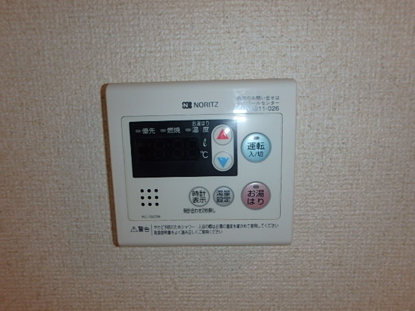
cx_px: 208
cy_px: 156
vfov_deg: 63.4
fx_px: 252
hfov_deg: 79.0
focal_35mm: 21
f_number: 6
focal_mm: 3.7
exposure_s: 1/30
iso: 200
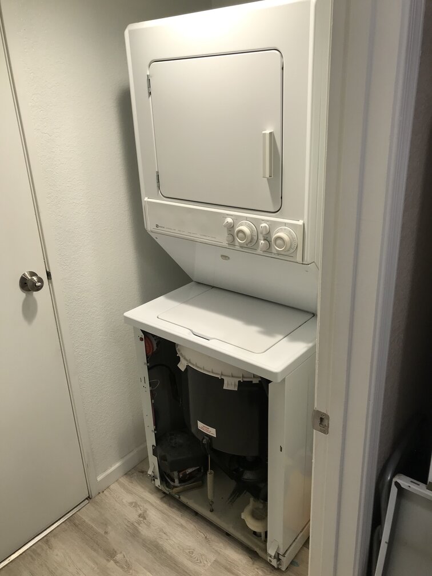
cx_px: 216
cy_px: 288
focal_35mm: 28
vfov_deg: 63.4
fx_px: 466
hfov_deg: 49.7
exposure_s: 1/60
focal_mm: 3.99
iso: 25
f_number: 1.8
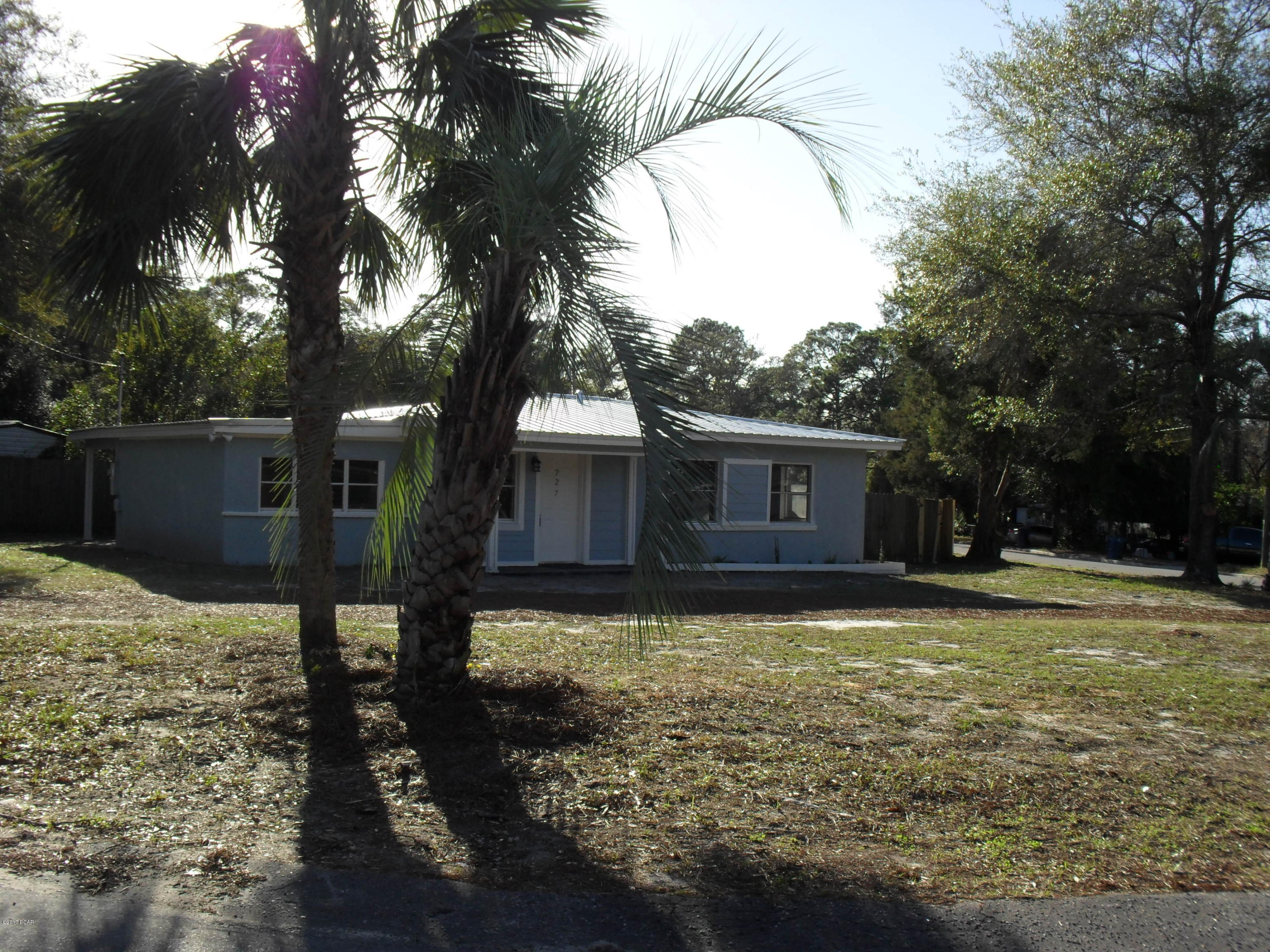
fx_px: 1284
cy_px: 476
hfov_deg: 52.6
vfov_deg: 40.7
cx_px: 635
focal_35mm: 35
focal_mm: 6.3
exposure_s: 1/125
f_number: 8.4
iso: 100
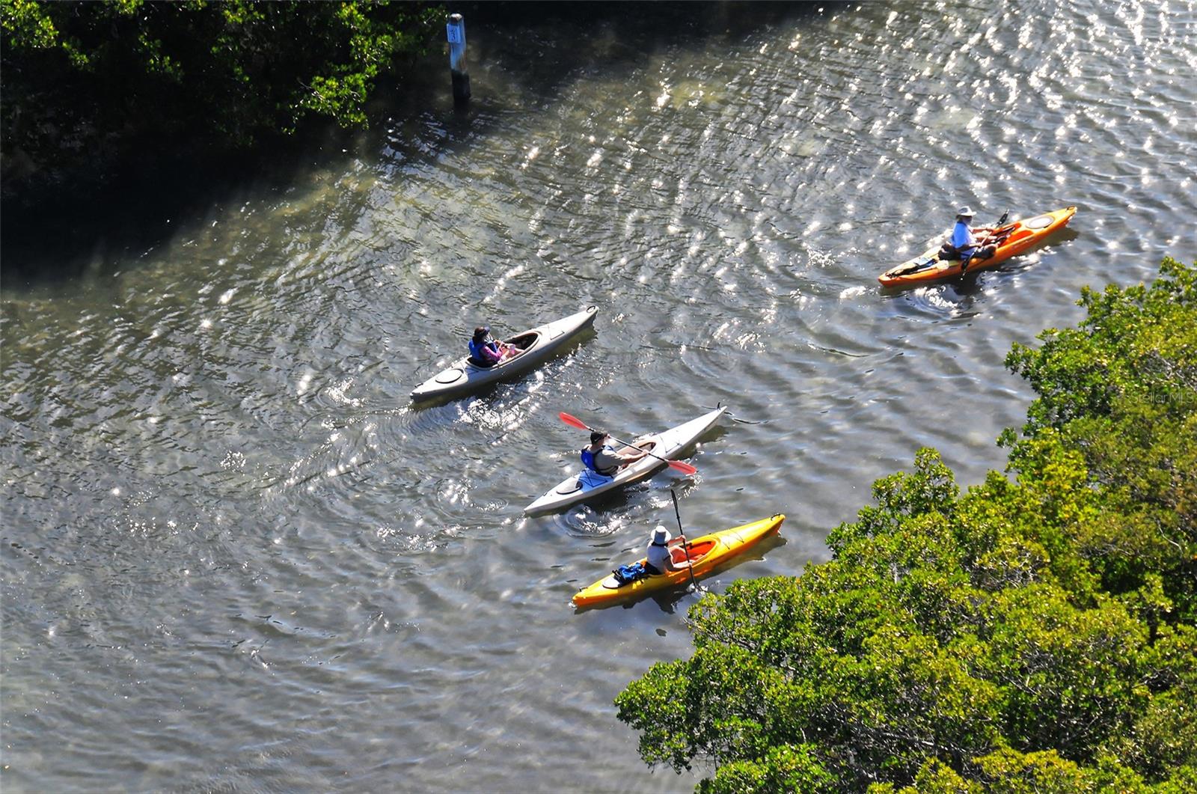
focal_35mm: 255
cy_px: 397
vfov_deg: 5.4
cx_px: 598
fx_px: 8464
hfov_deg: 8.1
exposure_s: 1/400
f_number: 10
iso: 250
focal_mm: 170
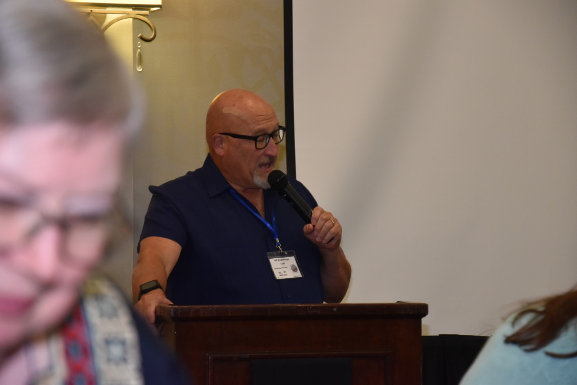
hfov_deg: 15.2
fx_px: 2164
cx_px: 288
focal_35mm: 135
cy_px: 192
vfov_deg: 10.2
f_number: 5.6
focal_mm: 90
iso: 1400
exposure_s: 1/60
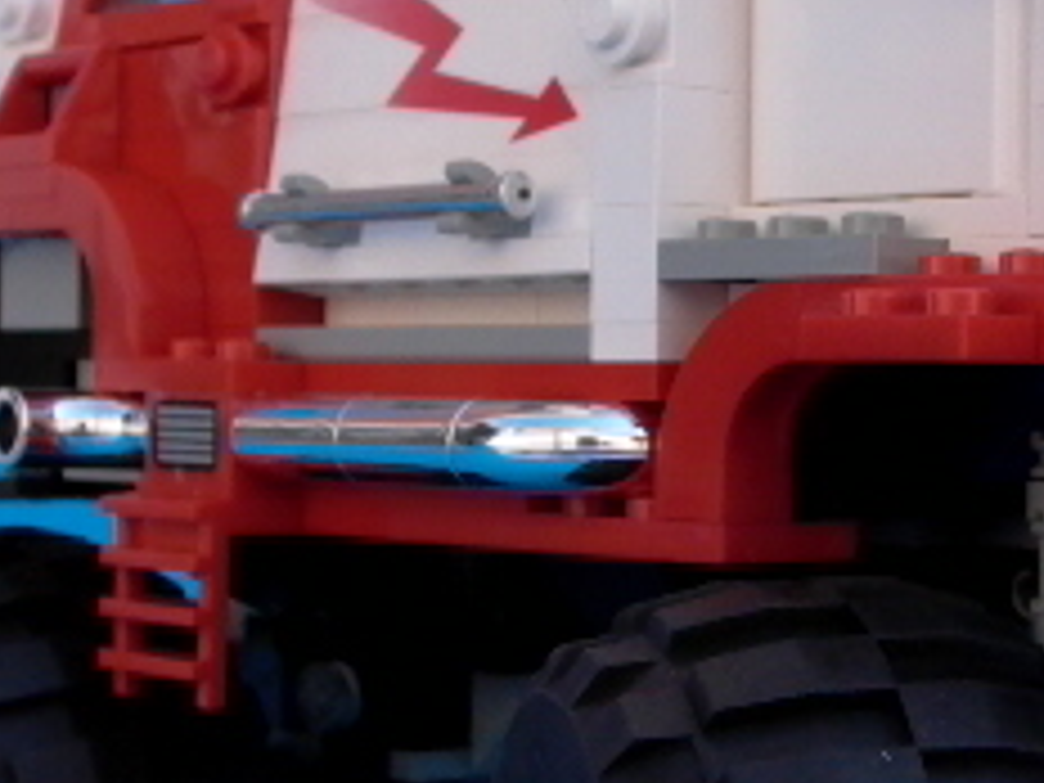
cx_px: 828
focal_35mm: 91
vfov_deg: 16.2
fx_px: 2745
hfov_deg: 21.3
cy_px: 418
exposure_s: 1/261
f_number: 4.03
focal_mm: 7.13
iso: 100
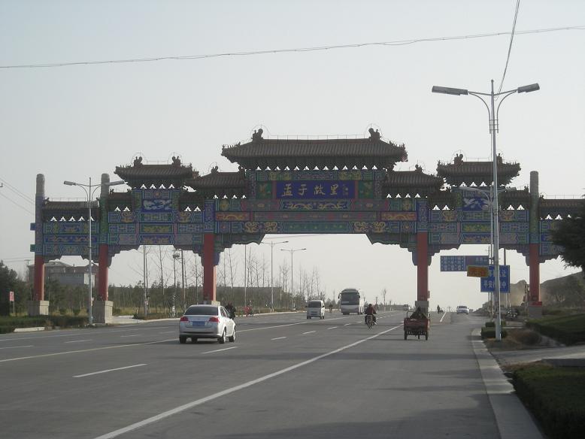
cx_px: 292
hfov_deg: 20.9
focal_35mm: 94
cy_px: 220
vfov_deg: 15.7
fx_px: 1589
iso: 50
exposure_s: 1/428
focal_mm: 15.3
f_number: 4.4
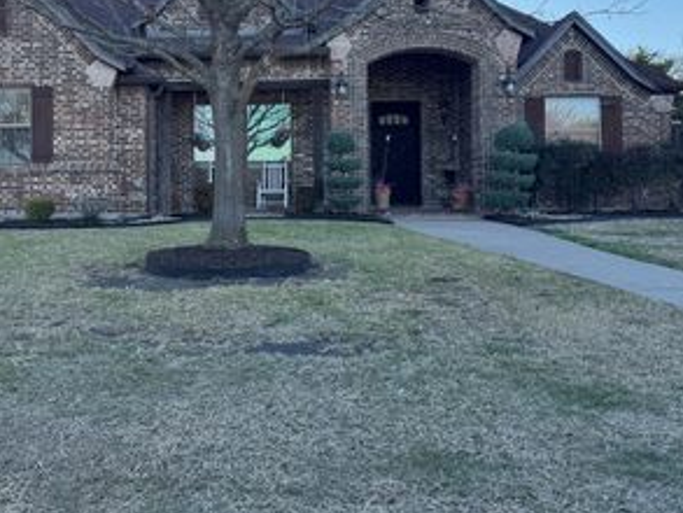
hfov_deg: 44.8
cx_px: 205
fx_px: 809
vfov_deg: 34.8
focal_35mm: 41
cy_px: 167
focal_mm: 6.76
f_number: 1.78
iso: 80
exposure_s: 1/1425
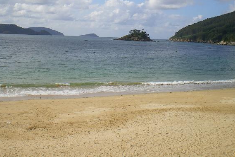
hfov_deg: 39.6
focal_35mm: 50
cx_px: 117
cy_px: 46
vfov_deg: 26.7
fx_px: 326
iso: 64
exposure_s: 1/640
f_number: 4.6
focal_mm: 6.3
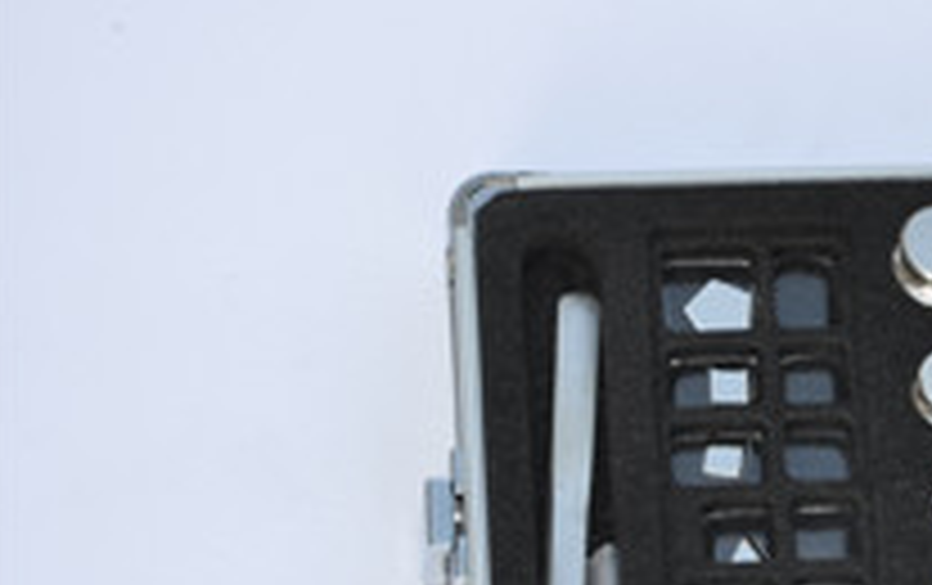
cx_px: 887
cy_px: 371
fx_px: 5240
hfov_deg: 10.1
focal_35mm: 206
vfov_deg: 6.4
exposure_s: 1/200
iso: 200
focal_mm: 70
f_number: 8
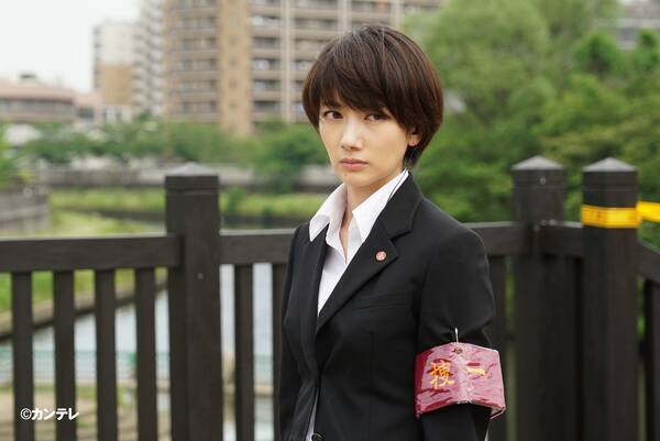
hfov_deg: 16.0
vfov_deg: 10.7
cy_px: 220
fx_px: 2348
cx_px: 330
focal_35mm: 128
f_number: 8
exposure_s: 1/400
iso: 400
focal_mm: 128
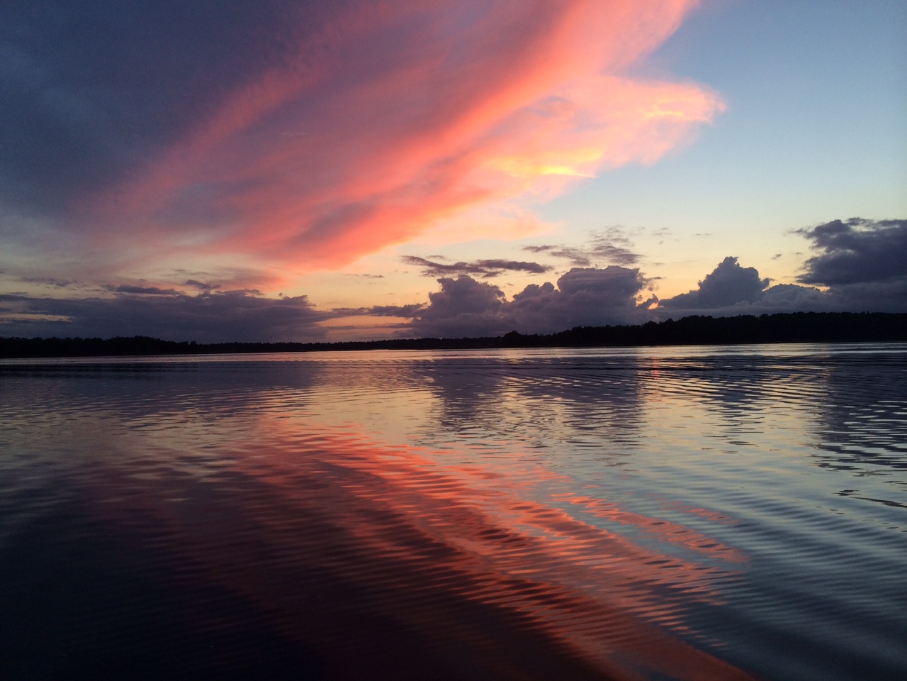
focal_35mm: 30
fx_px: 786
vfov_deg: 46.8
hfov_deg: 60.0
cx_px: 454
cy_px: 340
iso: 40
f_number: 2.2
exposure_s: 1/60
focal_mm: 4.12
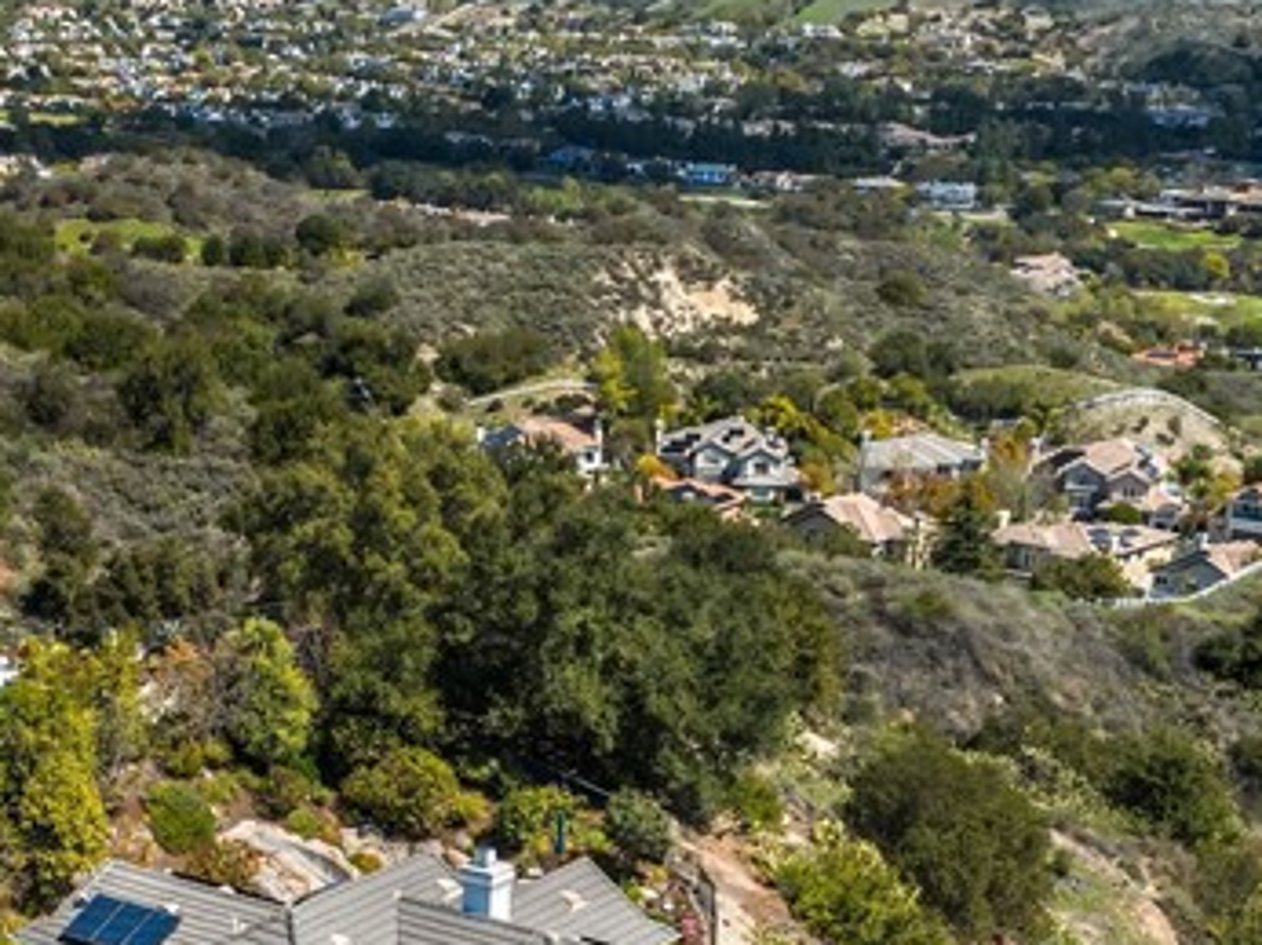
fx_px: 2587
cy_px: 733
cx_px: 332
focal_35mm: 71
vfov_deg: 20.5
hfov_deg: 27.1
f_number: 2.8
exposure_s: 1/100
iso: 100
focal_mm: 12.29
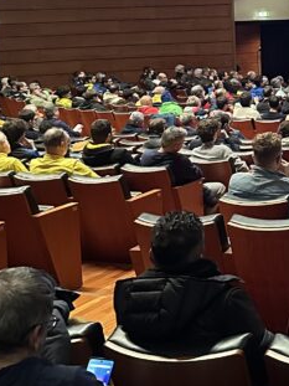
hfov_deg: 17.2
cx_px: 403
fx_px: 880
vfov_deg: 24.1
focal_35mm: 79
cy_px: 42
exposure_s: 1/33
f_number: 1.78
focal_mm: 6.86
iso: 800
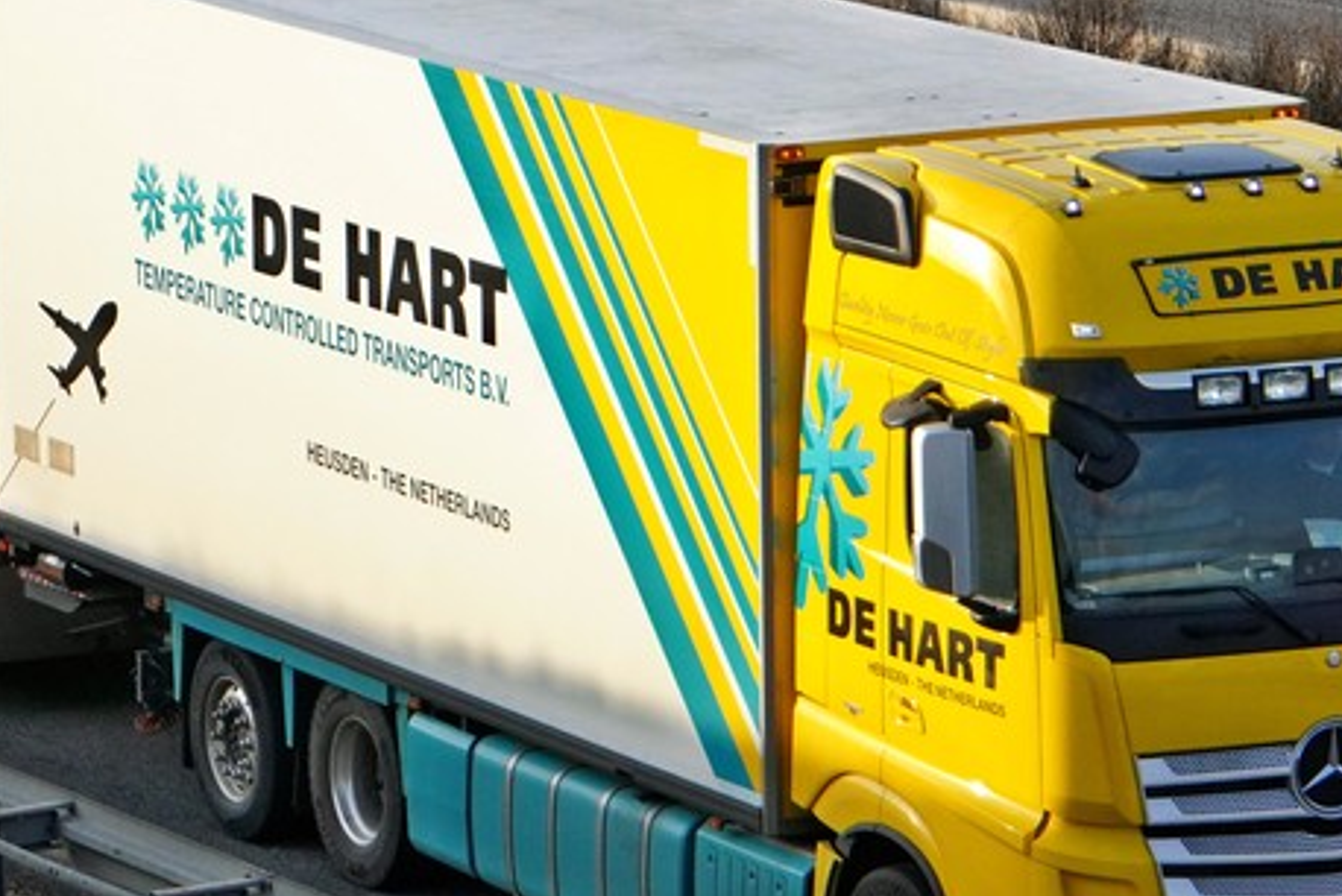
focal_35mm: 209
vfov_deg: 6.6
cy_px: 395
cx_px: 501
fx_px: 7804
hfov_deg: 9.8
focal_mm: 79.8
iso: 1250
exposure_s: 1/3200
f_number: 6.3
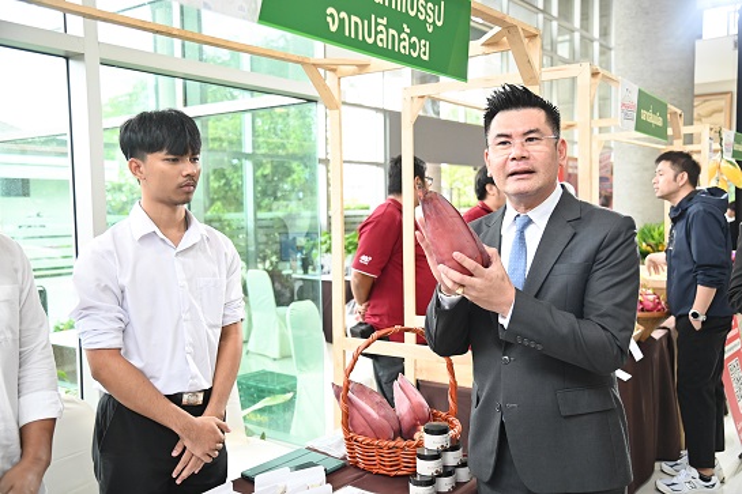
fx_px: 721
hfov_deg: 54.4
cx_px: 371
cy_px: 247
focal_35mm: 35
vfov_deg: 37.8
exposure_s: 1/160
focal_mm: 35
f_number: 4
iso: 2500
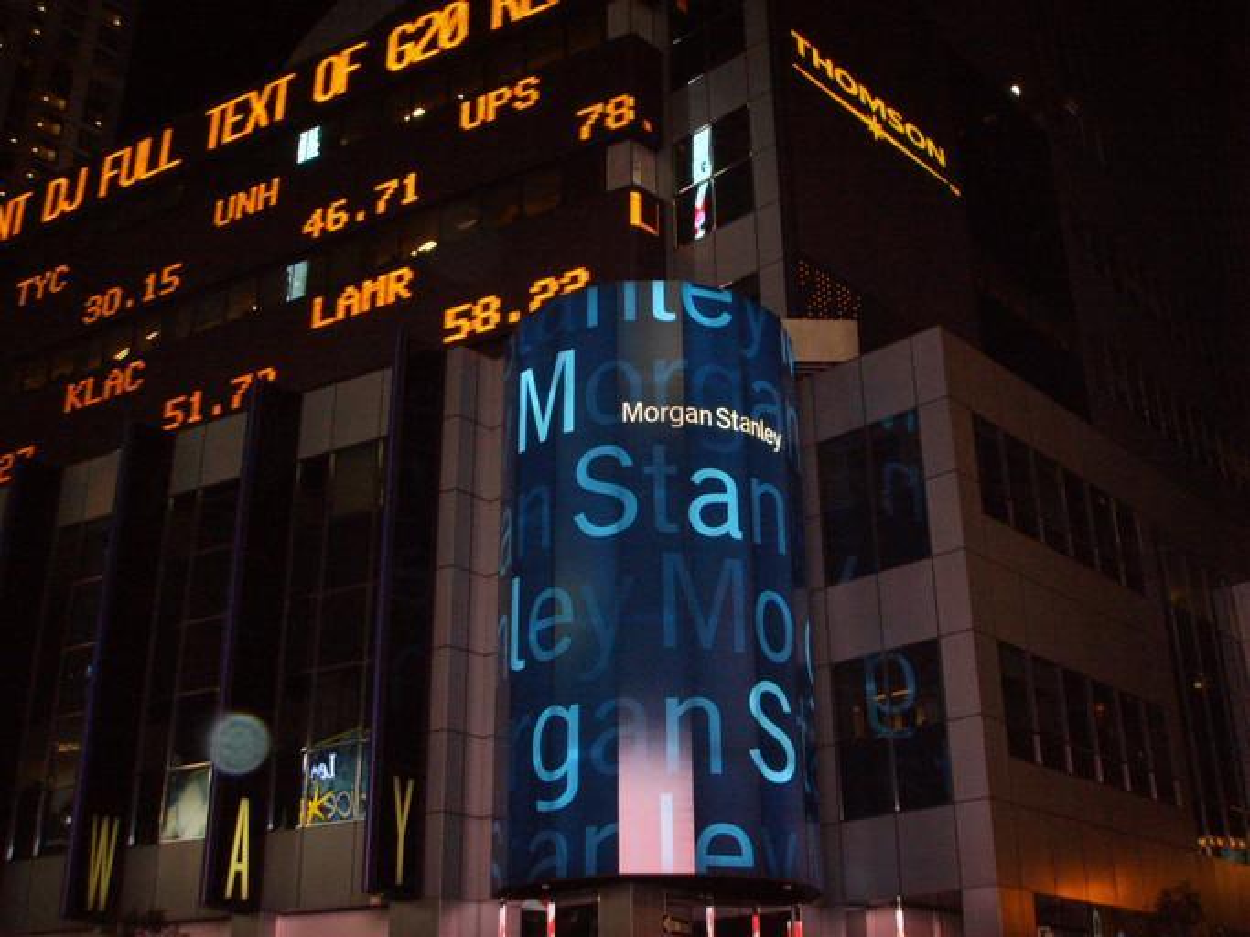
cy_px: 468
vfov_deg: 36.8
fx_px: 1408
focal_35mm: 39
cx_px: 625
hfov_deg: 47.9
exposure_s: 1/45
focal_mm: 6.6
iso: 209
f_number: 3.5
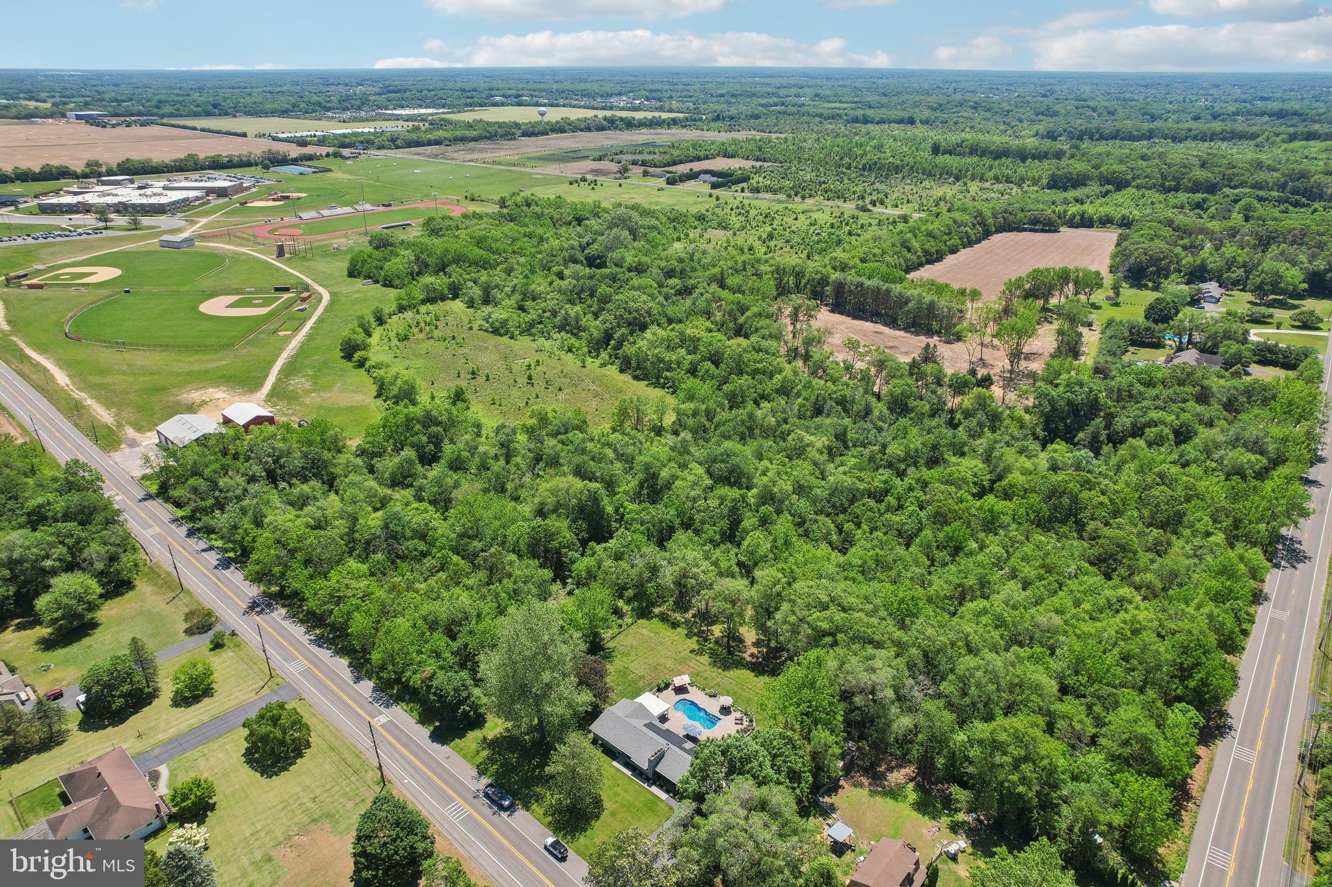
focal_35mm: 22
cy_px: 444
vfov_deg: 57.2
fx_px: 814
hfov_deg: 78.6
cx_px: 666
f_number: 2.8
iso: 140
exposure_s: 1/2000
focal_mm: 8.4
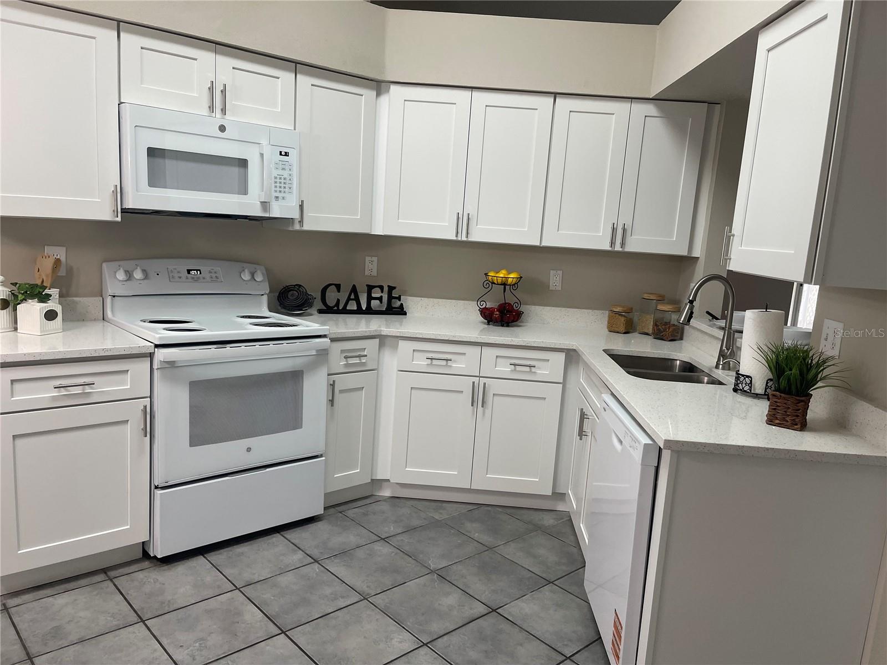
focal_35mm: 25
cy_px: 332
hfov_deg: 69.4
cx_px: 444
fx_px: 641
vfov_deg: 54.9
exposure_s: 1/120
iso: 125
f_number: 1.6
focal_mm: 5.1
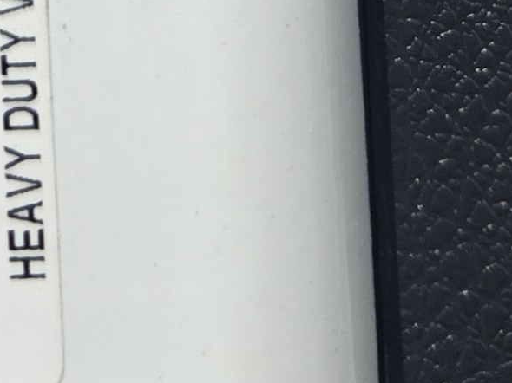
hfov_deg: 12.1
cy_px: -756
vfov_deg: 8.1
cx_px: -227
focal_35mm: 156
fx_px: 2306
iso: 25
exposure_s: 1/2905
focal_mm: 5.4
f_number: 1.8
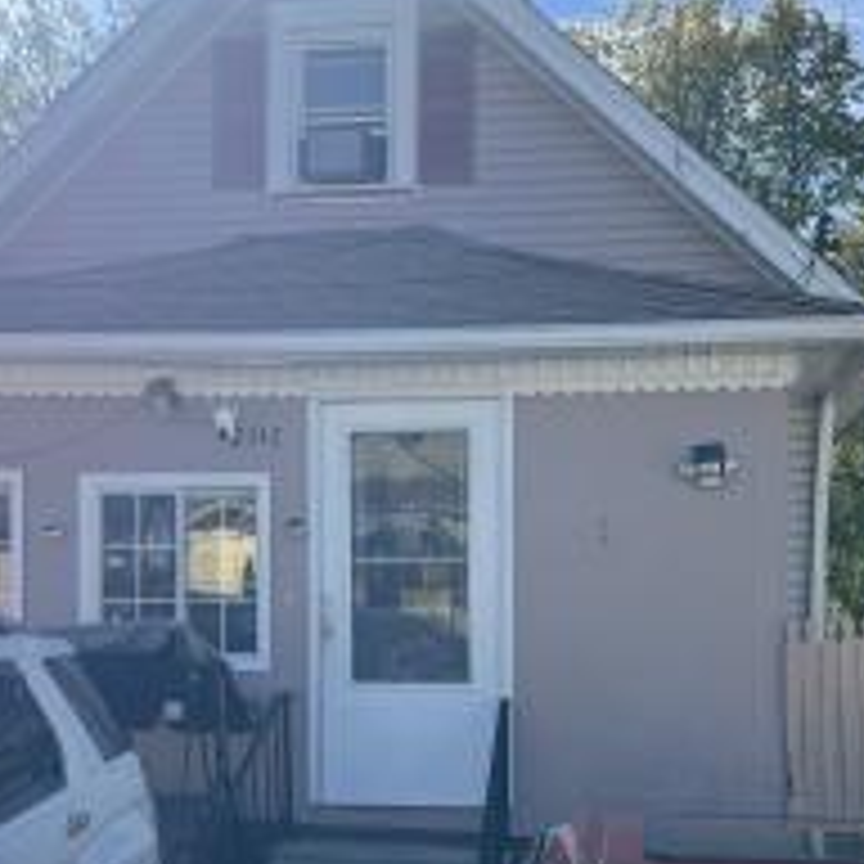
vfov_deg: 34.7
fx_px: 1355
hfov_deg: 35.3
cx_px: 464
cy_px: 634
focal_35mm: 48
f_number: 1.5
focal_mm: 5.7
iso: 50
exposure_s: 1/1901
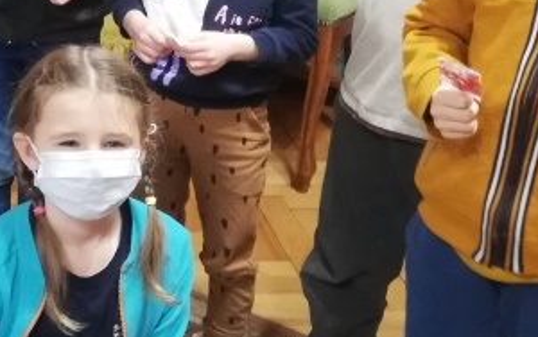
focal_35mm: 94
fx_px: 1379
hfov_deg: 21.2
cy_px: 34
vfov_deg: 13.8
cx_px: -16
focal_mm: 3.81
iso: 500
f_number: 2.2
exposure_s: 1/20
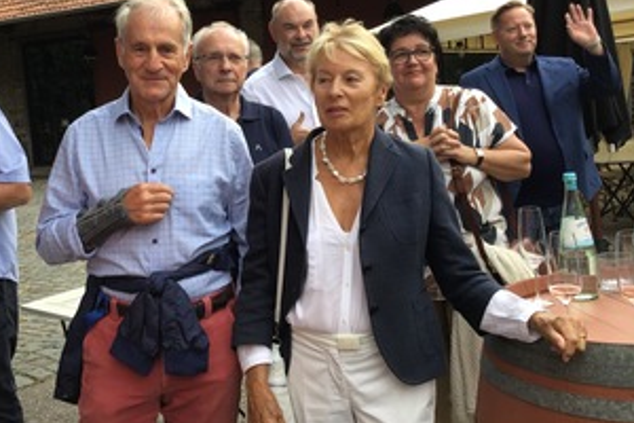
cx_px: 213
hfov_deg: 44.8
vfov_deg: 30.9
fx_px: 757
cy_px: 135
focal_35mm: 43
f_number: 2.4
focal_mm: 3.3
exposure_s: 1/50
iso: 25
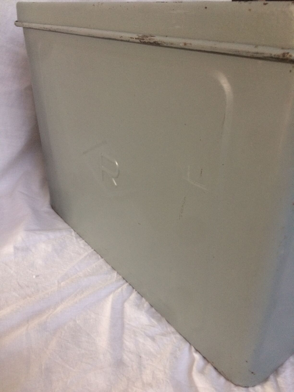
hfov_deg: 48.2
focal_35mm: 29
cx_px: 147
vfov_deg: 61.7
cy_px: 196
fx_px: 328
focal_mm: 4.15
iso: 64
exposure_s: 1/33
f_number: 2.2
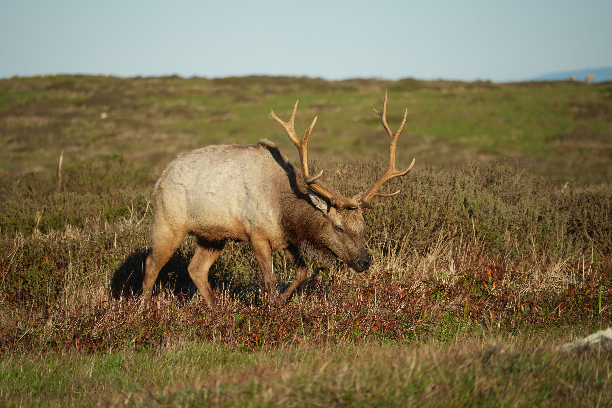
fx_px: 5100
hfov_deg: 6.9
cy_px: 204
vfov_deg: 4.6
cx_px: 306
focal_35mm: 300
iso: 320
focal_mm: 300
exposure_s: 1/1000
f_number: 7.1
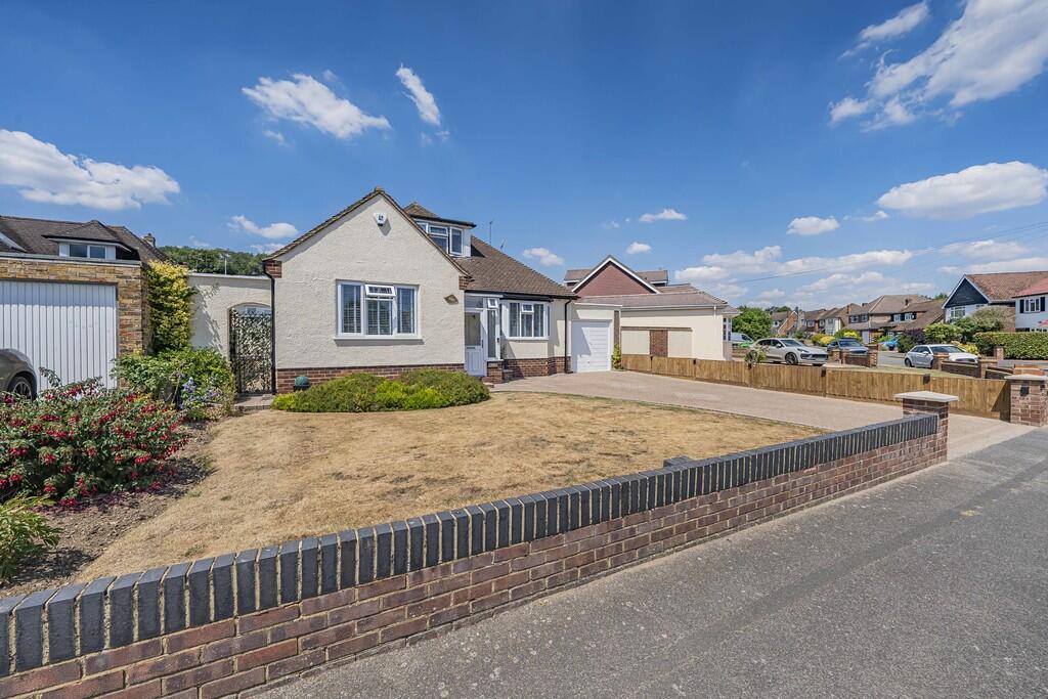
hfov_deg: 108.3
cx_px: 524
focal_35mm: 13
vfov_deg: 85.4
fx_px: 378
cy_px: 350
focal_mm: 13
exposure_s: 1/1250
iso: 320
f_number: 9
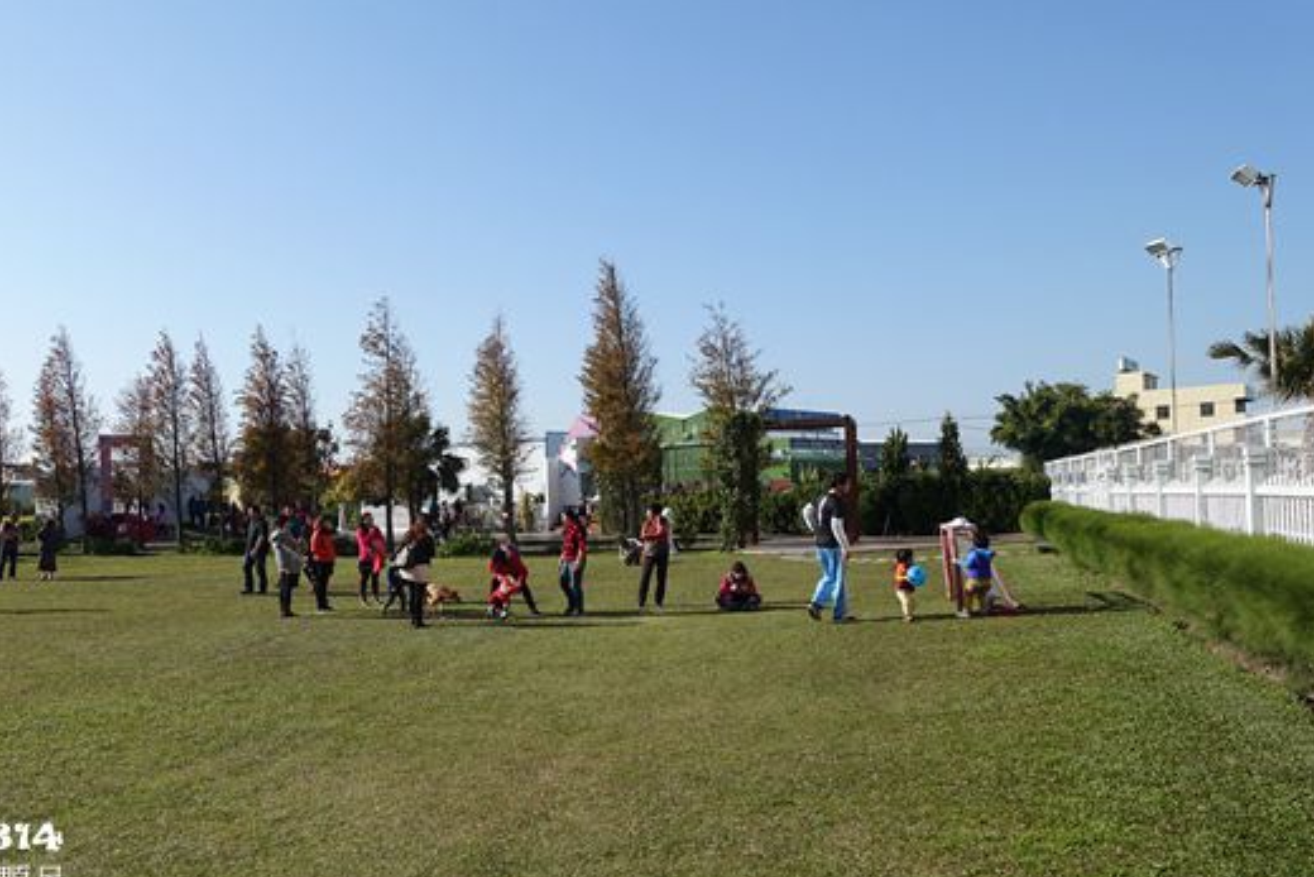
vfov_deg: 43.6
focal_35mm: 30
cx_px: 531
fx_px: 1095
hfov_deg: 61.4
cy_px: 492
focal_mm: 8.8
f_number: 4
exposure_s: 1/125
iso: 125
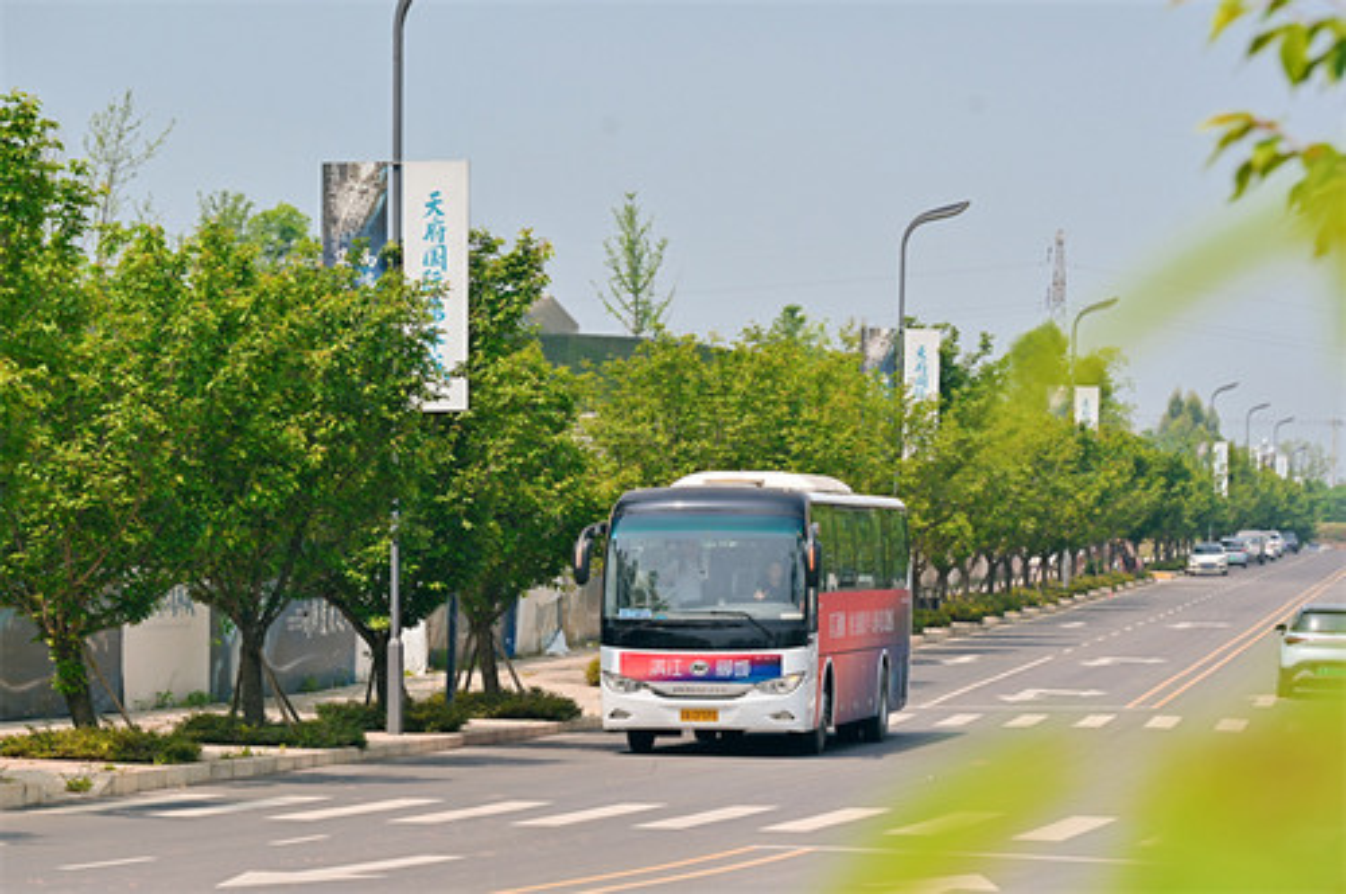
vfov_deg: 10.1
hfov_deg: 15.2
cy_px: 447
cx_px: 673
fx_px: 5041
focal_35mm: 135
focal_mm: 135
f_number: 5.6
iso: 100
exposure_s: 1/1000
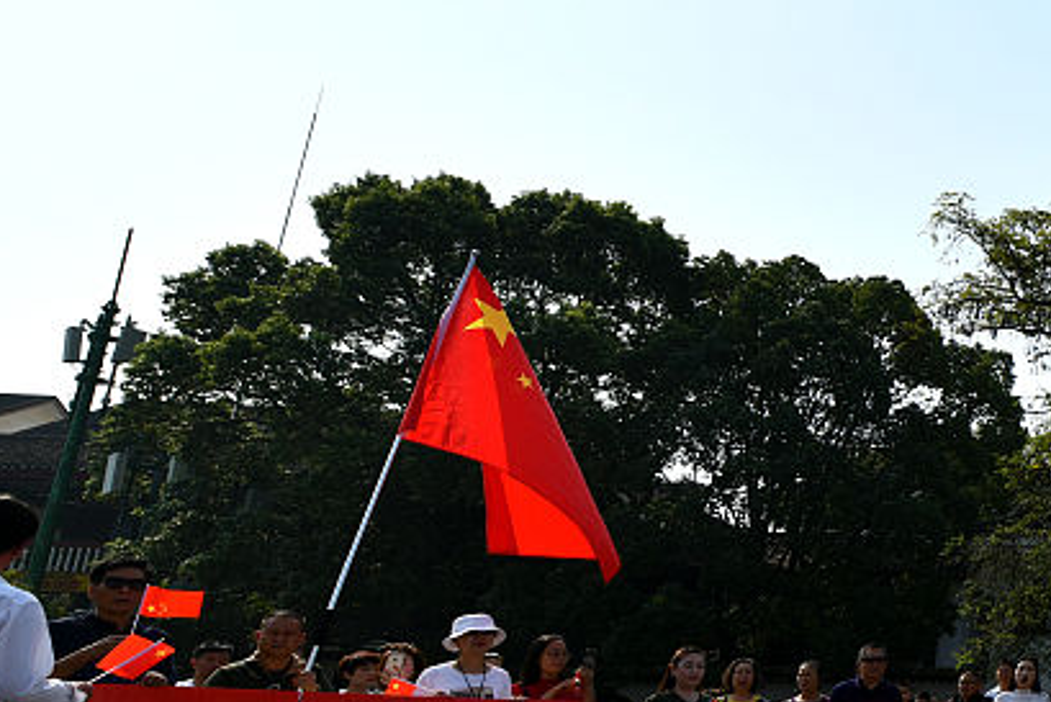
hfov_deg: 29.9
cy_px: 422
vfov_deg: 30.5
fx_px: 1285
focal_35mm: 44
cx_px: 1511
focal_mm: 15
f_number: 8
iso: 125
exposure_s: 1/1000
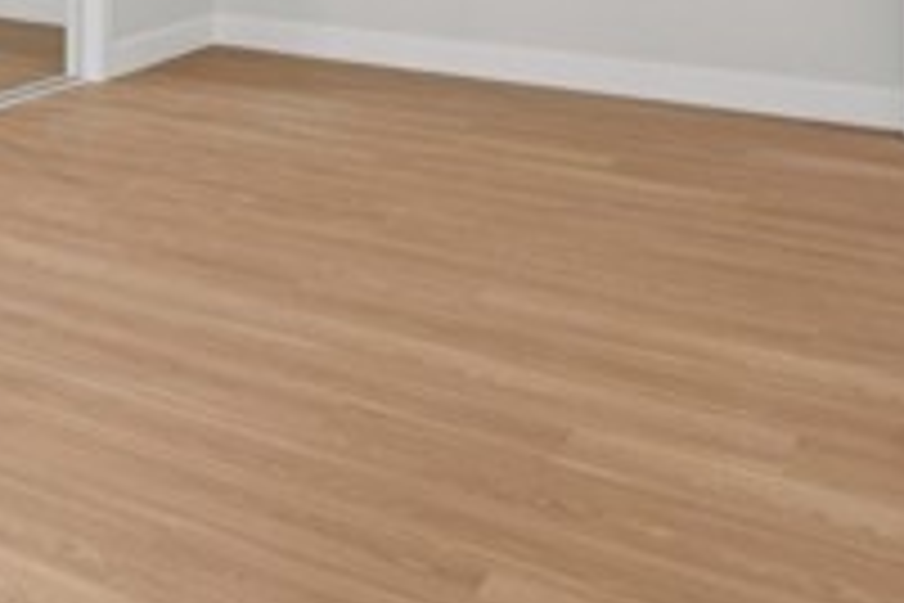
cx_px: -153
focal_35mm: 54
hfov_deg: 31.5
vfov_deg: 22.6
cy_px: -166
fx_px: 1356
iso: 800
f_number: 8
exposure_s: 1/30
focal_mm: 17
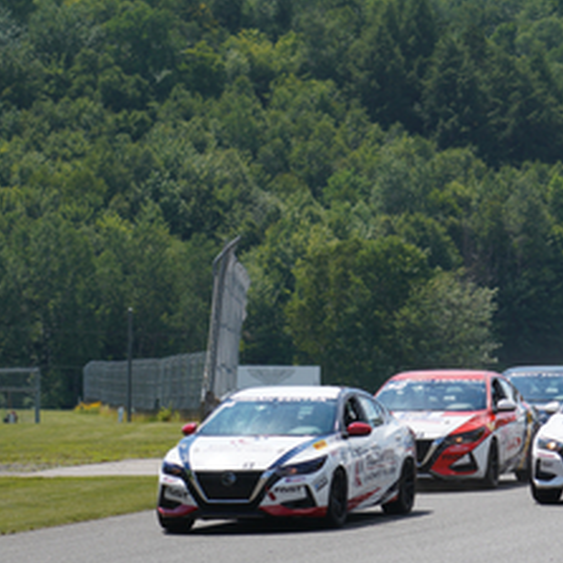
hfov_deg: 6.8
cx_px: 553
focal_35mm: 256
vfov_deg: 6.8
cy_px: 396
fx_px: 4711
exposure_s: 1/1250
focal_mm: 140
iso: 250
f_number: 5.6
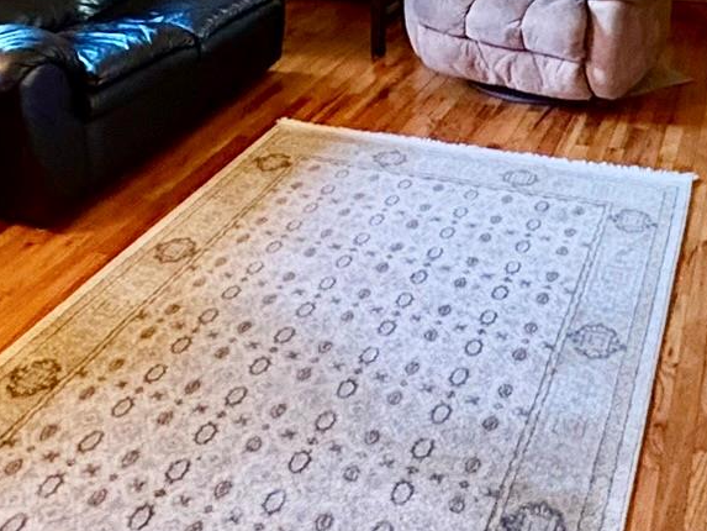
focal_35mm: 50
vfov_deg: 25.6
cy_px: -130
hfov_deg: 38.2
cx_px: 350
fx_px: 1021
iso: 640
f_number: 2.2
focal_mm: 2.22
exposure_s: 1/40
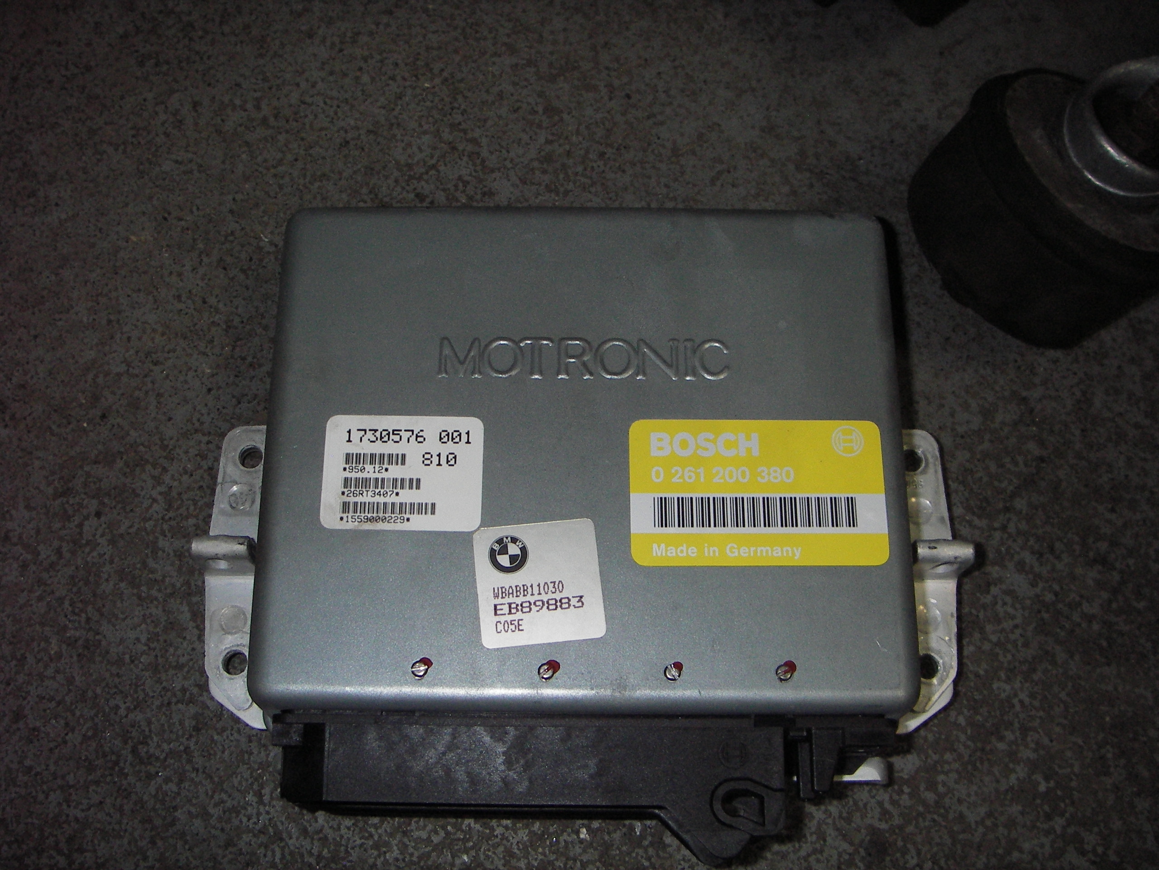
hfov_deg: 49.0
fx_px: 1272
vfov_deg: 37.7
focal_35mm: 38
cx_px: 580
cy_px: 435
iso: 100
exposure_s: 1/30
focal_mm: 6.3
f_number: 3.3
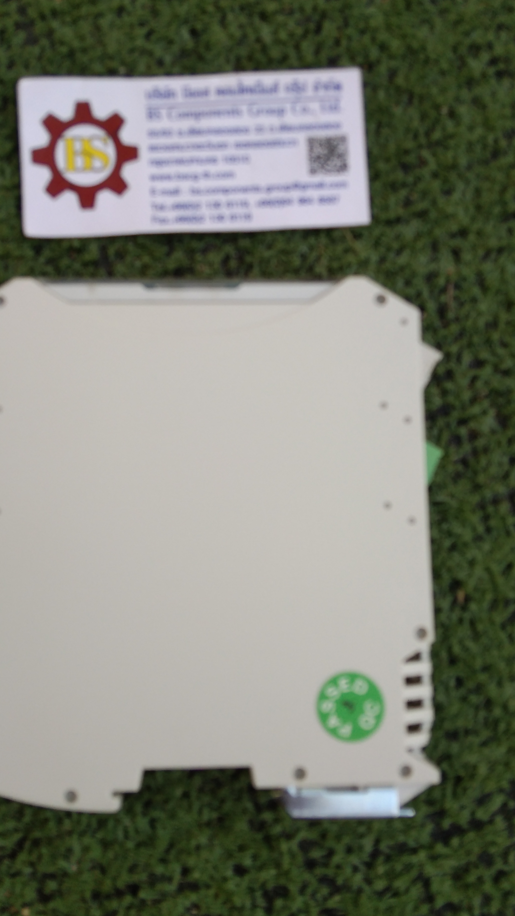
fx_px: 898
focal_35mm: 37
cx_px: 236
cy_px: 453
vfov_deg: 54.0
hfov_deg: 32.0
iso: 125
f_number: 2.2
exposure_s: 1/100
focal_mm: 3.65
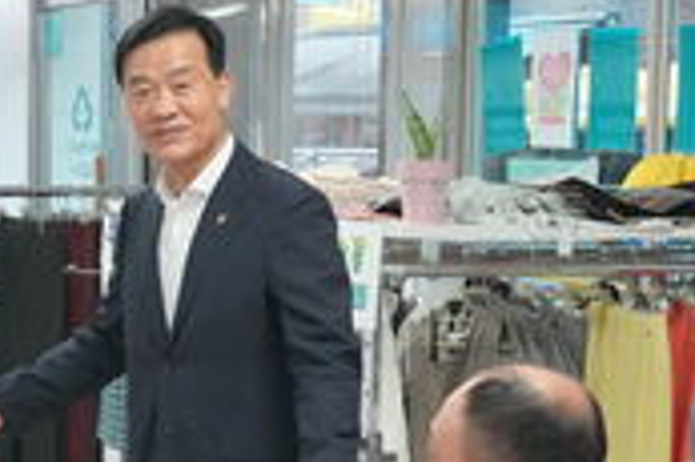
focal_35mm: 120
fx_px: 2314
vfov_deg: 11.3
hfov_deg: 16.8
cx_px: 24
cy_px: 440
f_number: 5.6
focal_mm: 32
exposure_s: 1/160
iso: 4000
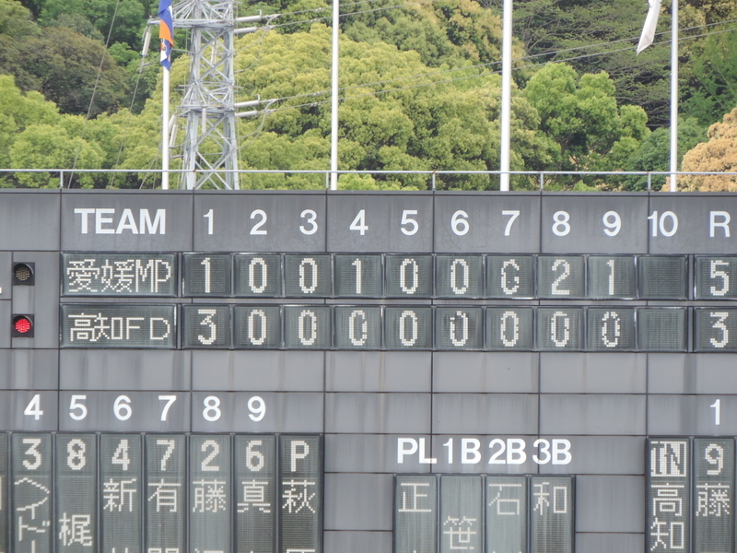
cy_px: 276
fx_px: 9261
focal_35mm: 435
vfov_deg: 3.4
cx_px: 368
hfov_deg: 4.6
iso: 400
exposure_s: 1/160
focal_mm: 77.5
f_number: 4.9
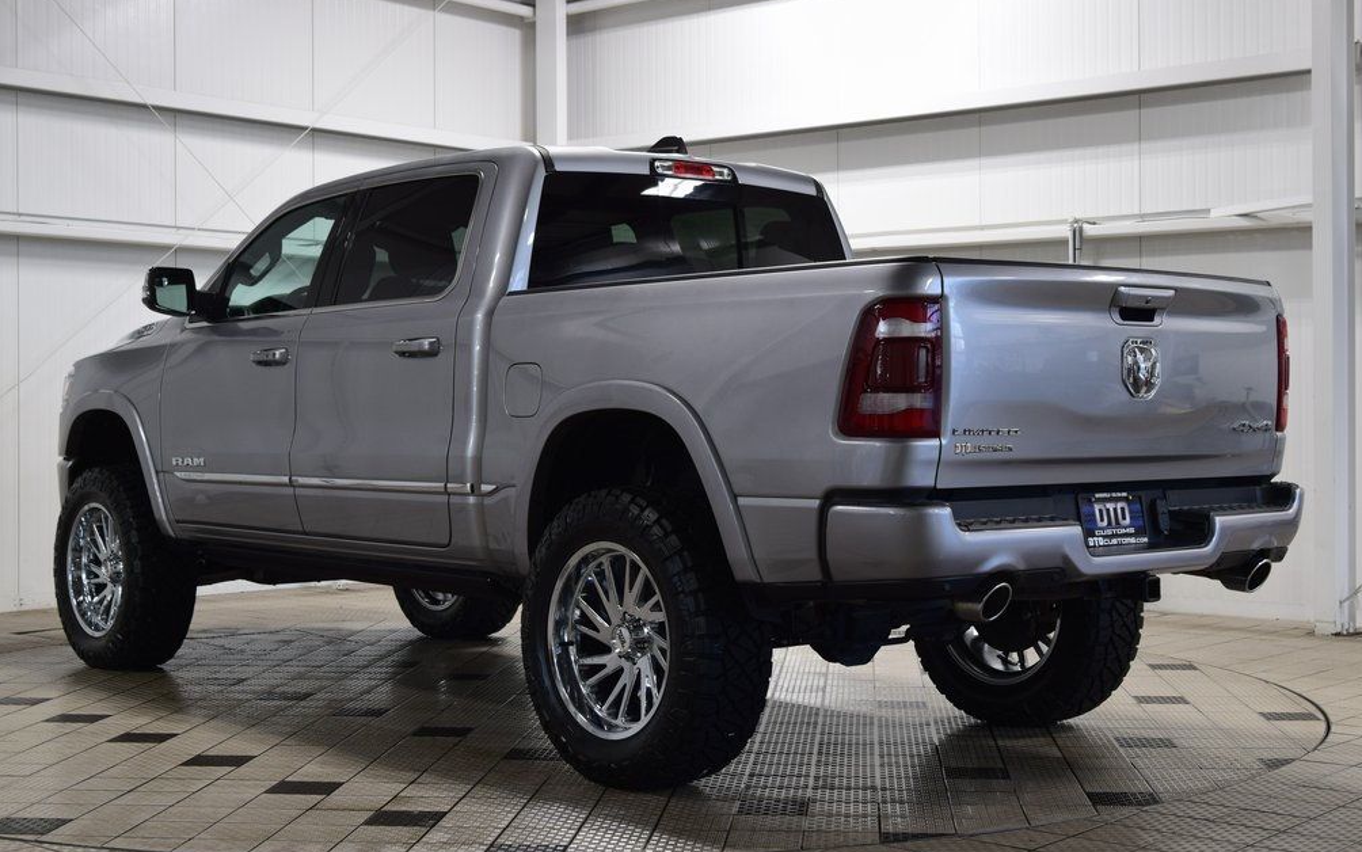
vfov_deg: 24.4
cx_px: 672
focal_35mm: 53
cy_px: 433
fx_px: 1968
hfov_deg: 38.2
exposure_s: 1/15
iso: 400
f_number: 6.3
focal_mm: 34
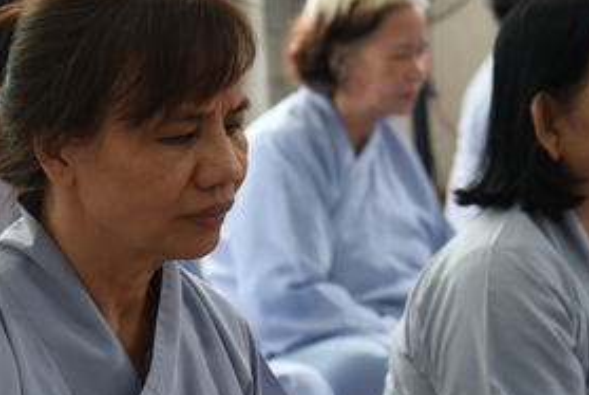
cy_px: 239
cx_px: 106
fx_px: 1983
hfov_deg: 16.7
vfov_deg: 11.4
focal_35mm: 121
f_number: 4
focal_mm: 52
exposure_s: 1/60
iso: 720
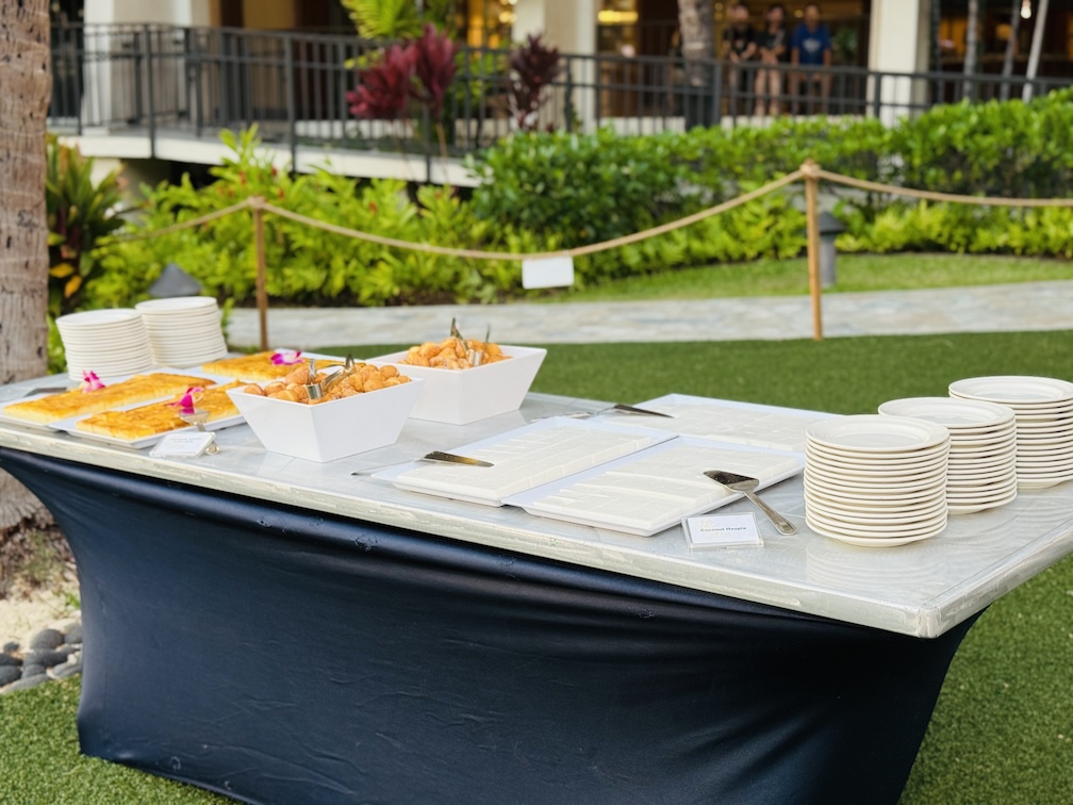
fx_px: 1488
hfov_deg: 39.7
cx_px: 536
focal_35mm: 48
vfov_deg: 30.3
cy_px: 402
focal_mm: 6.76
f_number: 1.78
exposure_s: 1/60
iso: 50
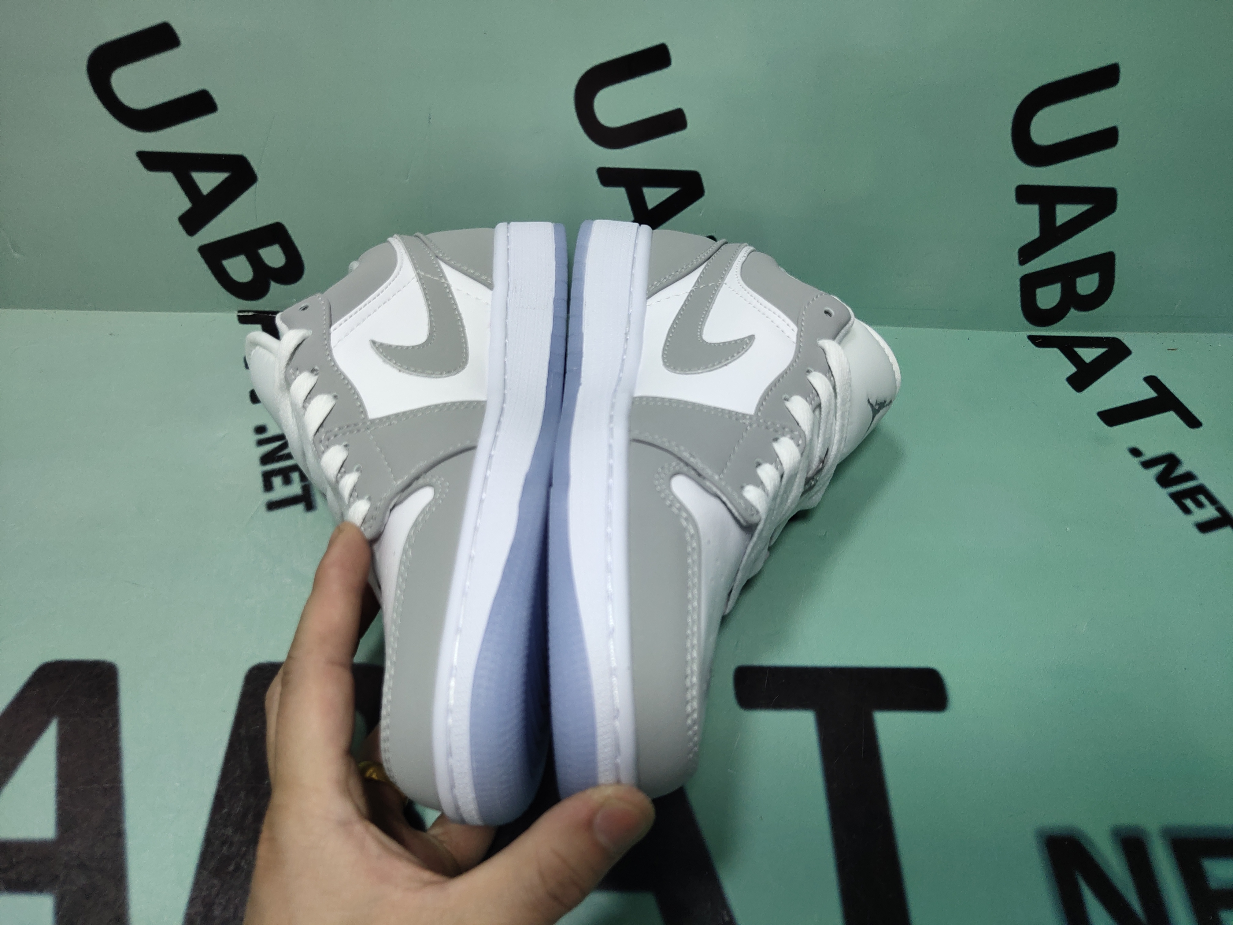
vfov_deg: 46.8
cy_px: 462
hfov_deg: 60.0
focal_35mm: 30
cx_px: 616
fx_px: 1069
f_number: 1.79
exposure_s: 1/100
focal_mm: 4.35
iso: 61
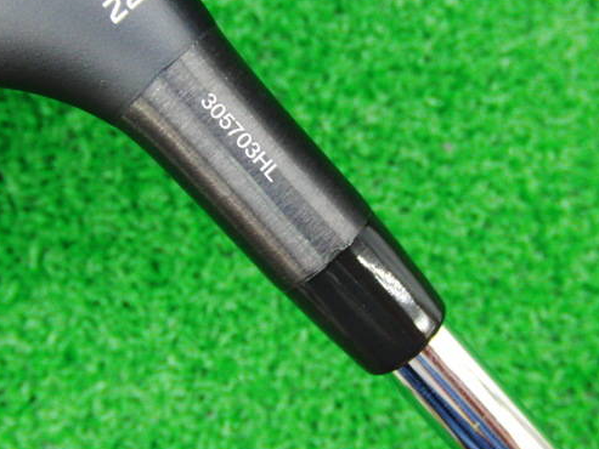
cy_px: 205
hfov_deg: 39.6
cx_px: 295
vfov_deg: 30.3
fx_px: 831
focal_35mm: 48
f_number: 3.6
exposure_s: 1/20
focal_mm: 6.42
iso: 400
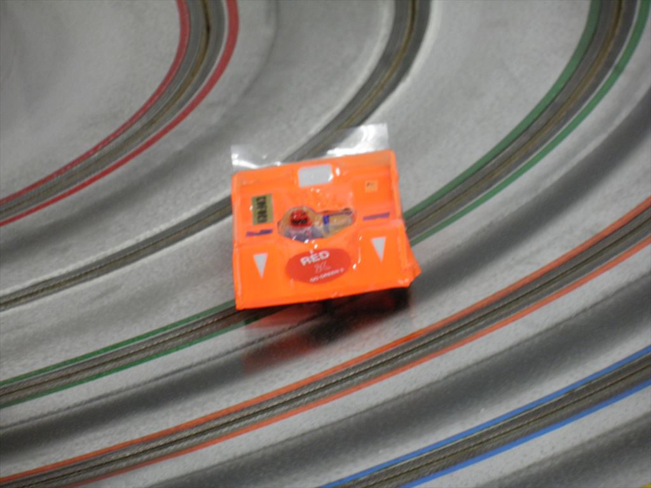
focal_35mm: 280
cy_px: 244
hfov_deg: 7.1
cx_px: 326
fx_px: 5266
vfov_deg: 5.3
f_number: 5.9
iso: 200
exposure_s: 1/10
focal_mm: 50
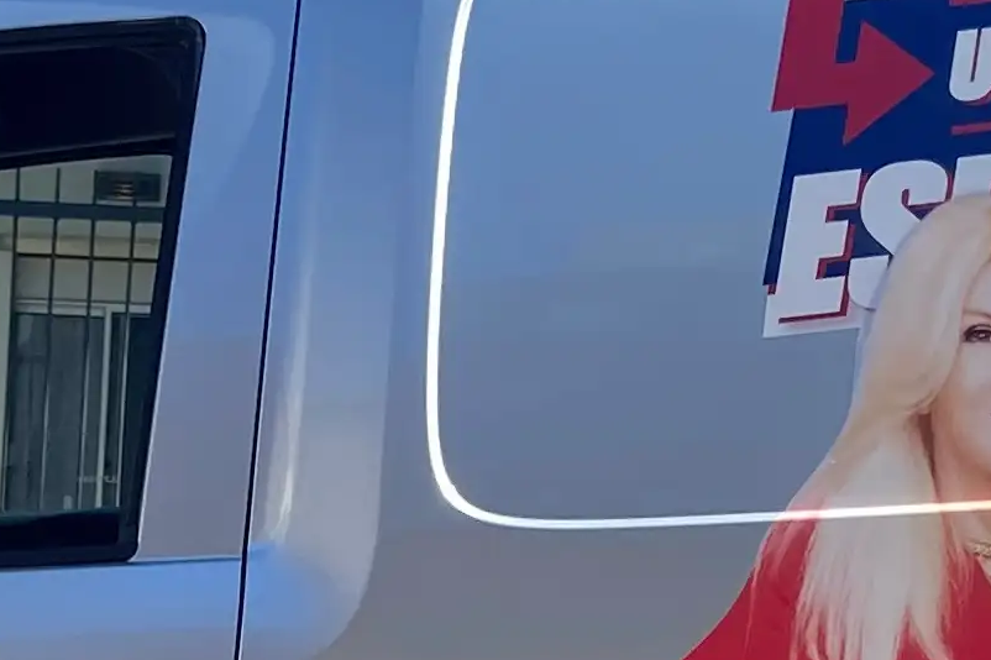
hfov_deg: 15.0
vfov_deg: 9.8
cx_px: 184
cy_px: 984
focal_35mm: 136
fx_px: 3742
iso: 32
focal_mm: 4.25
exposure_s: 1/1504
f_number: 1.8
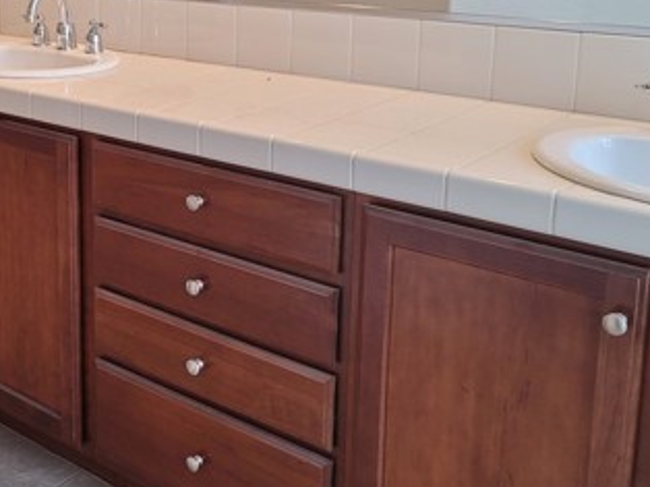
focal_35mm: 51
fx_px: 957
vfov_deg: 27.8
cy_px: 85
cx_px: 64
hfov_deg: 35.3
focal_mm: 7
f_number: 1.8
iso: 250
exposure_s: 1/120
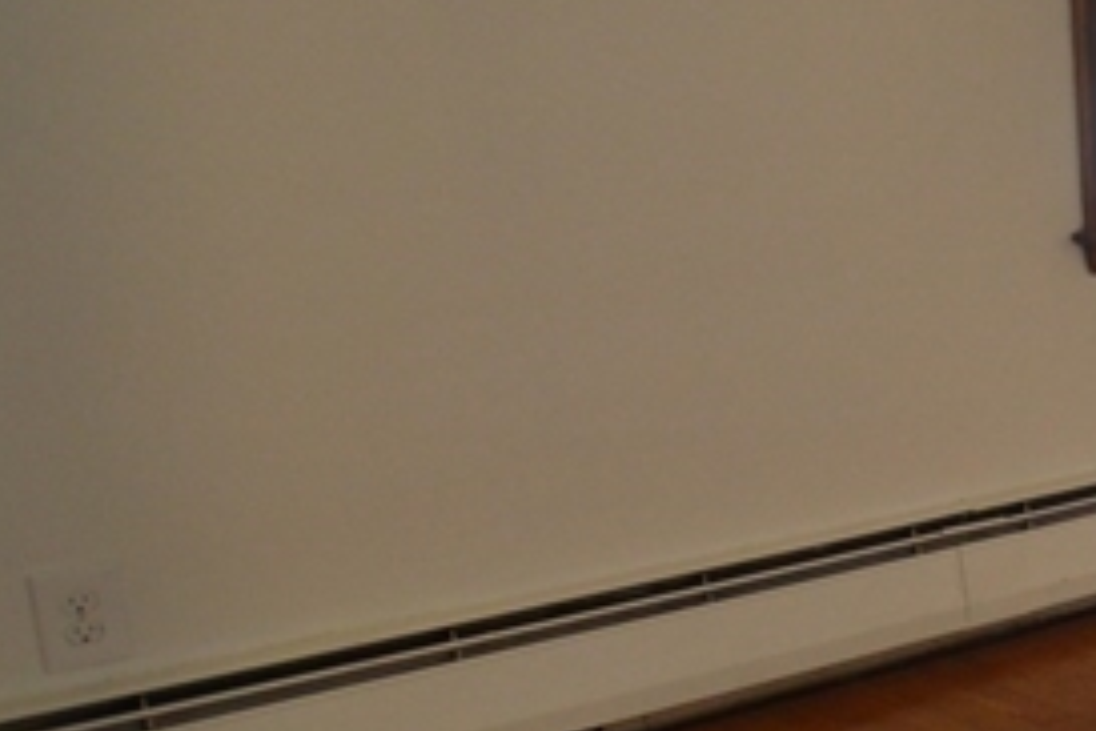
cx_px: 2007
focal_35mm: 62
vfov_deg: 22.0
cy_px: 343
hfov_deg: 21.0
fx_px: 1884
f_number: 4.5
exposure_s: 1/60
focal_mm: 11
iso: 640
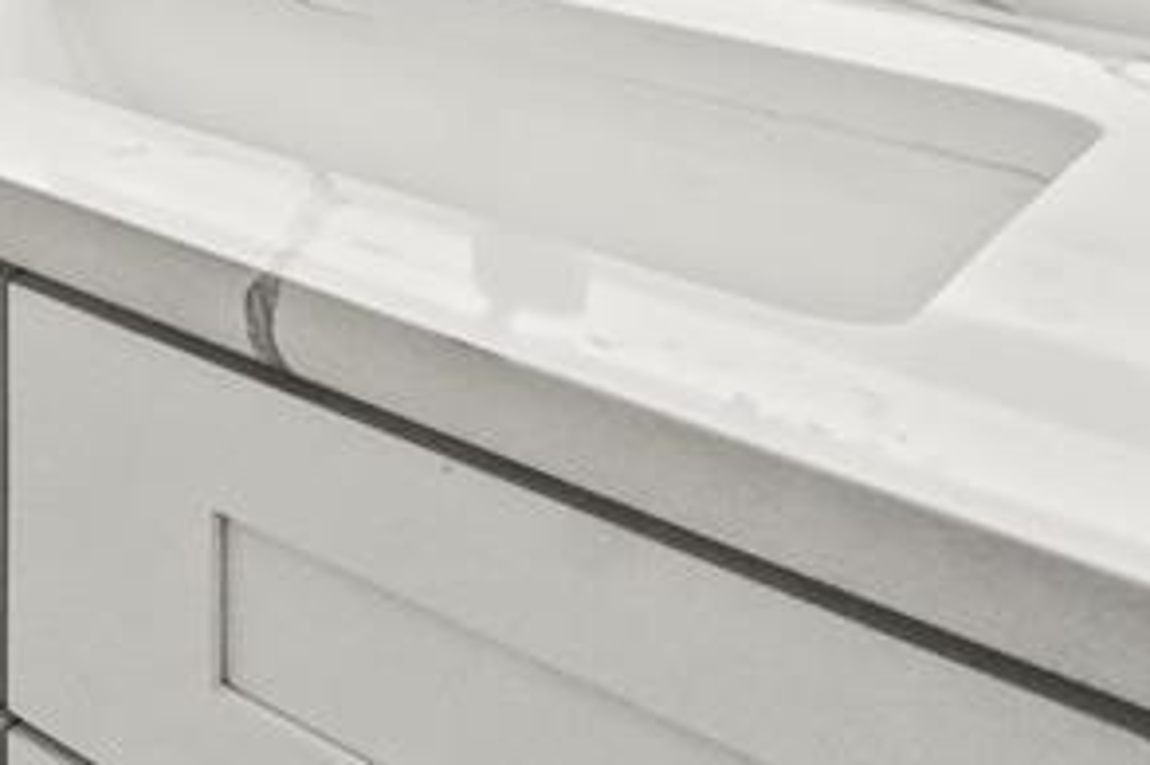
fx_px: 1844
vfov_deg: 19.1
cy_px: -530
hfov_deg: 23.6
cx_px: -758
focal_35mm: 58
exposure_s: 1/250
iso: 2500
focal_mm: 11
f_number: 8
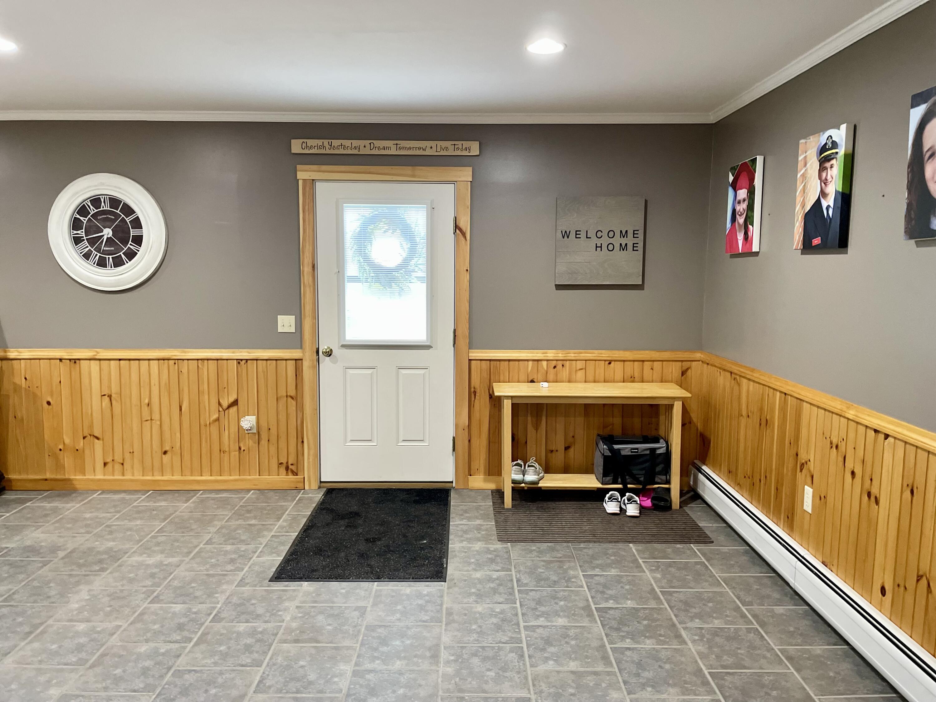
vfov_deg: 53.1
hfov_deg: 67.3
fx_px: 703
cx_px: 468
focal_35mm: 26
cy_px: 351
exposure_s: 1/40
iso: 400
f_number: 1.6
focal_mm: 4.2
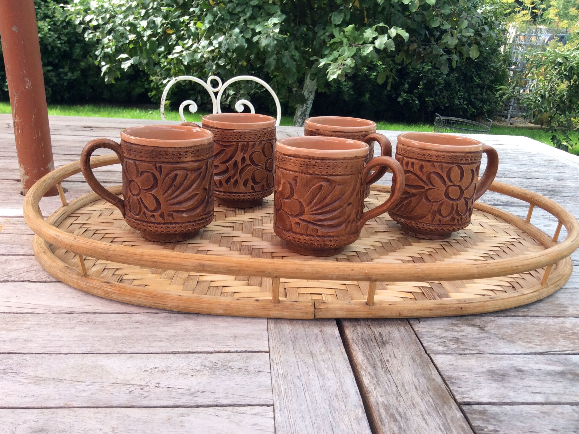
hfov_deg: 55.4
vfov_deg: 42.9
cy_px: 221
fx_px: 552
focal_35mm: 33
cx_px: 290
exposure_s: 1/362
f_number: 2.4
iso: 32
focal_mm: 3.3
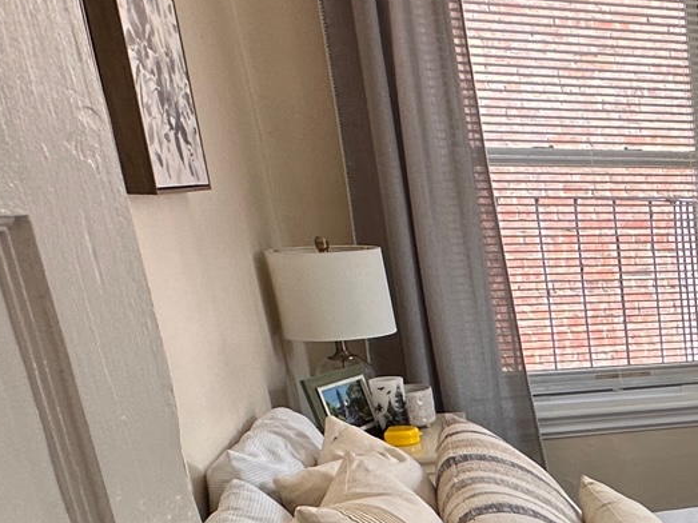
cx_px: 1050
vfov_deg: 25.5
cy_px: 540
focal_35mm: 54
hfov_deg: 26.0
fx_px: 1089
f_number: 2.2
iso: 40
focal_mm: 2.22
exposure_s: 1/115
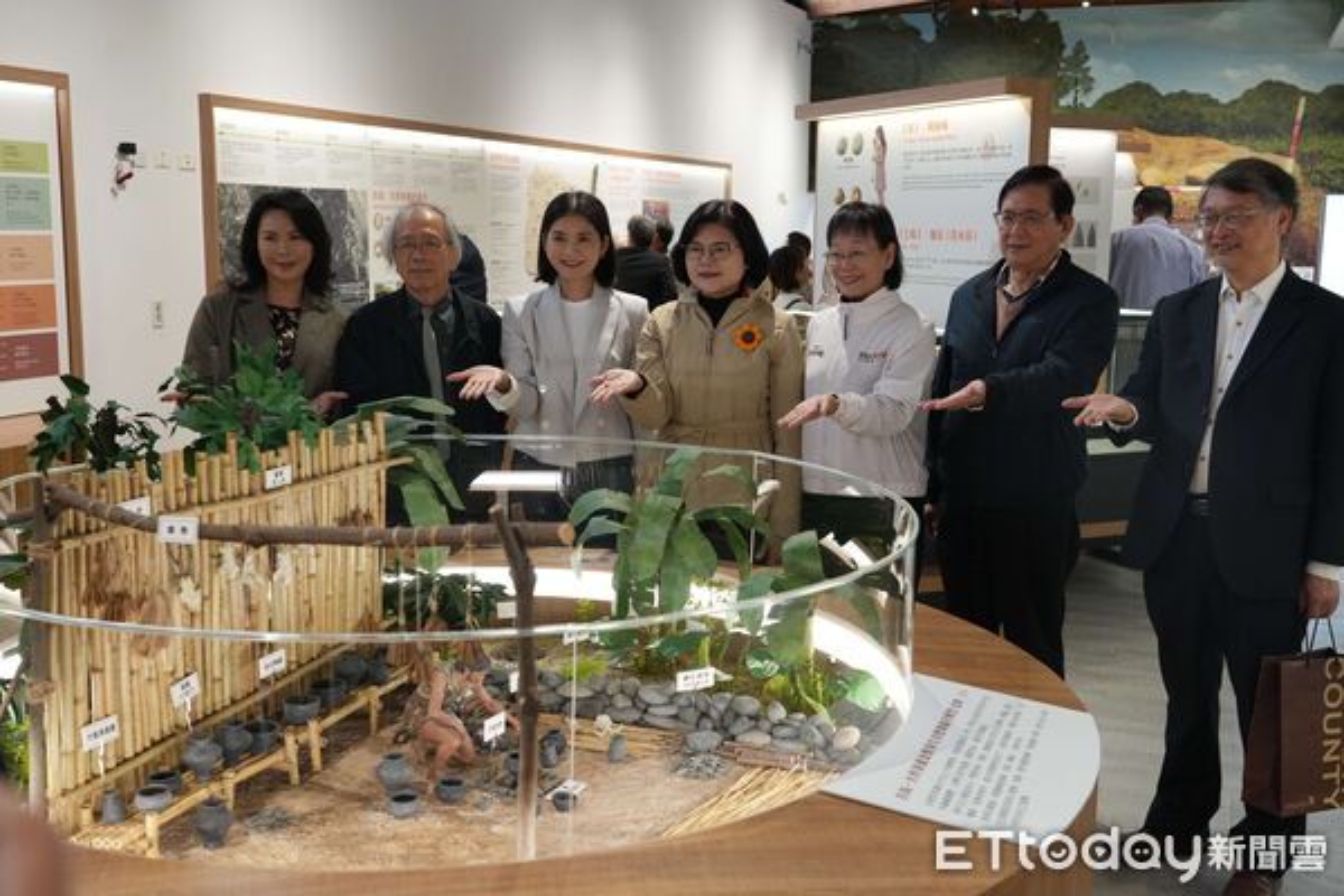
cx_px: 672
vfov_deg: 35.9
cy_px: 448
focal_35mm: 37
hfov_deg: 51.9
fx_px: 1381
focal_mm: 37
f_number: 5
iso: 4000
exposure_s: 1/200
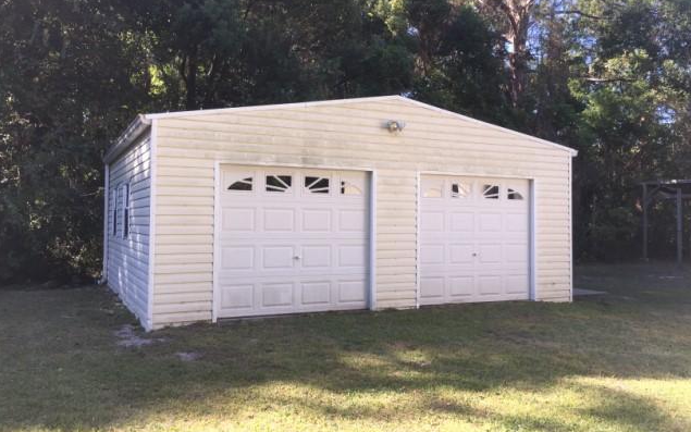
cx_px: 344
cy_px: 214
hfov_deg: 61.2
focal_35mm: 31
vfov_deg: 40.6
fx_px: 584
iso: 32
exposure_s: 1/399
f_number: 2.2
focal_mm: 4.15
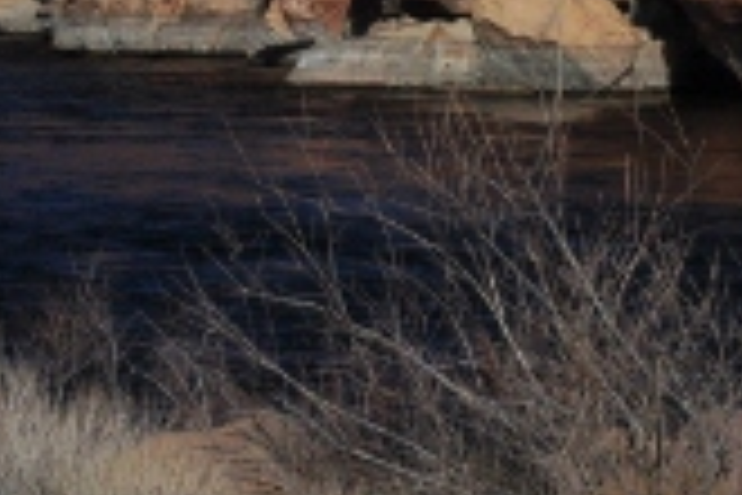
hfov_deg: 3.2
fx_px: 13417
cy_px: -407
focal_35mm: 651
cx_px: 666
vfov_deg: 2.1
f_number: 22
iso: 200
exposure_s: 1/250
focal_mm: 112
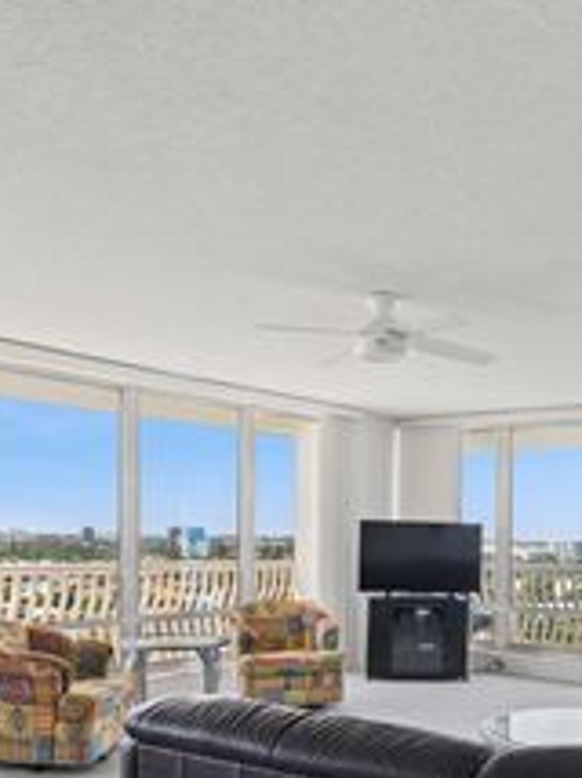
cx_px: 466
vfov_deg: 50.0
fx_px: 809
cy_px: 551
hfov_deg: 38.1
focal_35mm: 36
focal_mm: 16
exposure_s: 1/80
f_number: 8
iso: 400
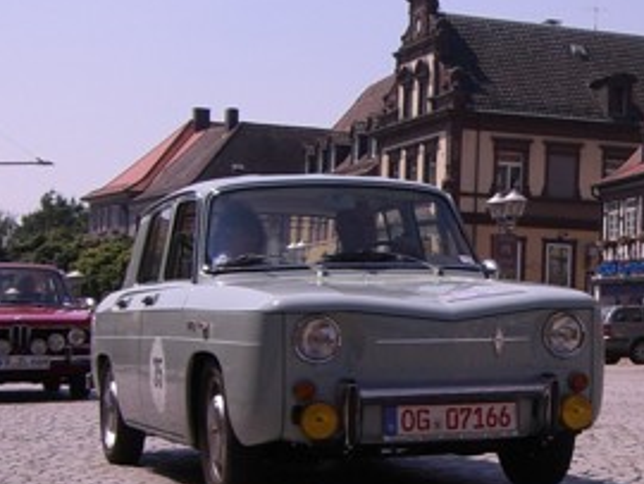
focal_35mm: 90
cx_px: 630
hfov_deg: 21.1
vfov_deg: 16.3
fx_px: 1676
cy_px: 405
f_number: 4.3
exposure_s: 1/1250
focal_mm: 6.2
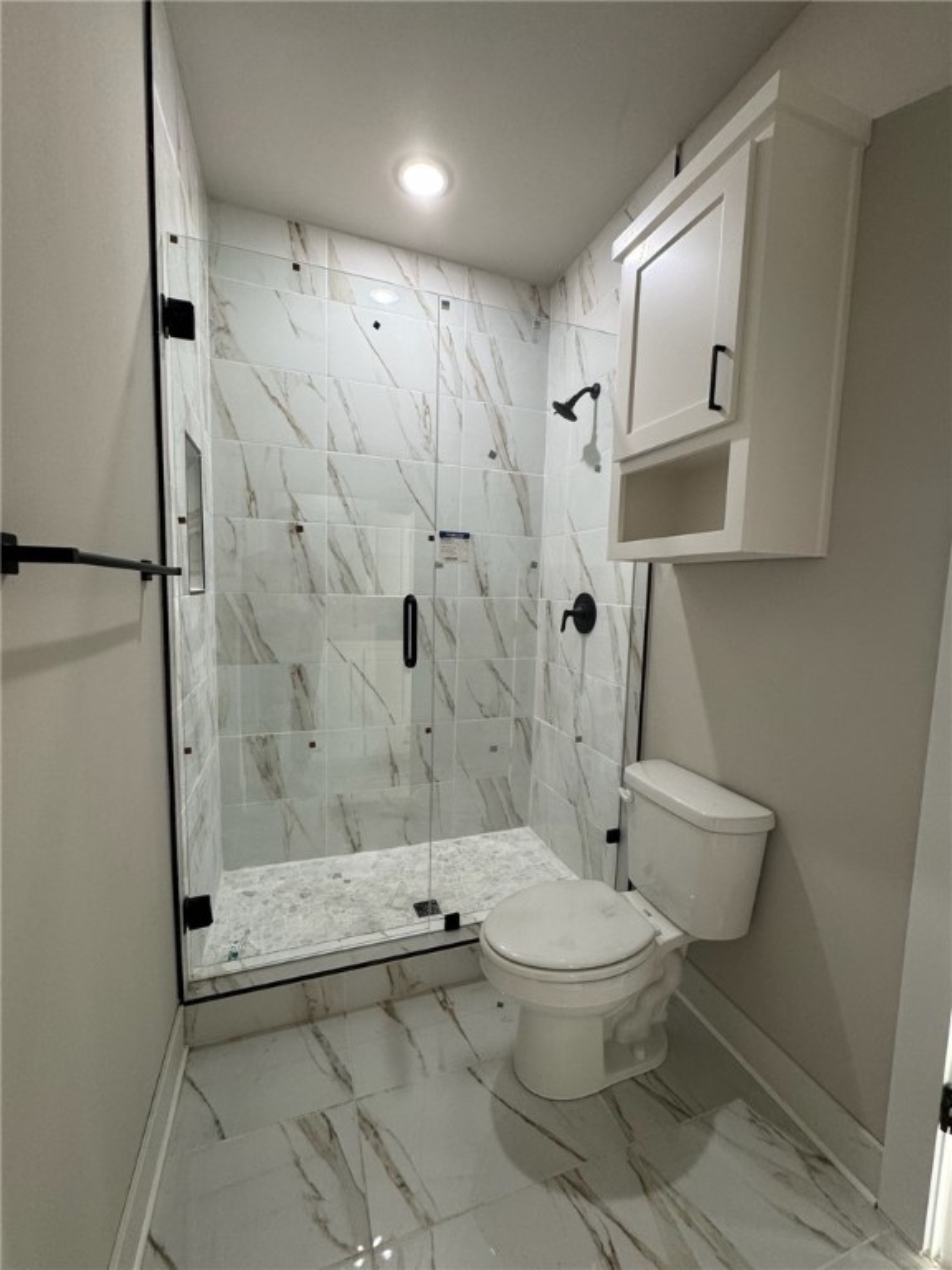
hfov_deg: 85.7
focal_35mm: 14
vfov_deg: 102.1
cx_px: 476
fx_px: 513
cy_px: 635
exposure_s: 1/60
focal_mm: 2.22
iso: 160
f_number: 2.2
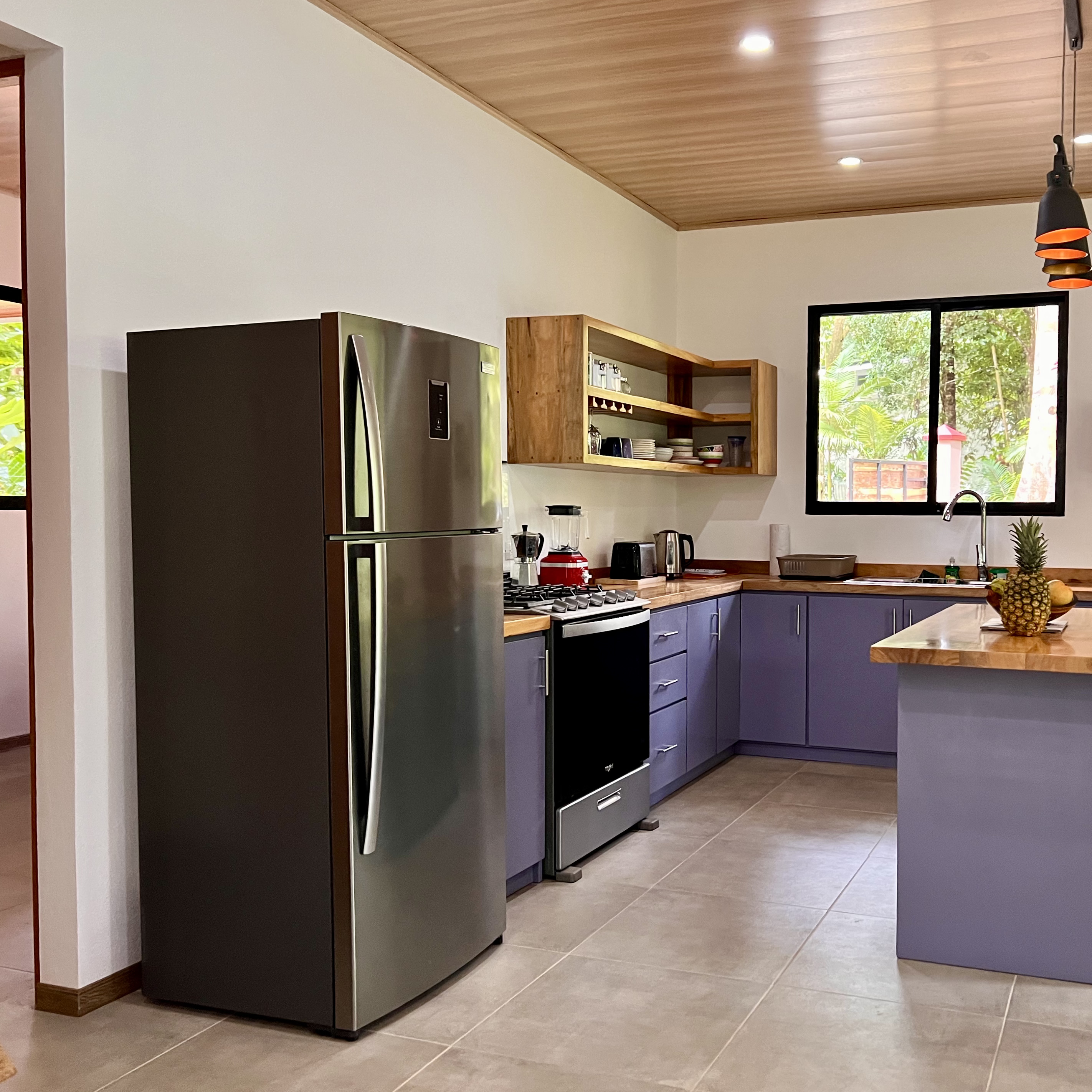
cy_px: 545
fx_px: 1106
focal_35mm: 31
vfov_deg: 52.5
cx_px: 718
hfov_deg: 51.7
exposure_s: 1/60
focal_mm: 5.7
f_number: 1.5
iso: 250
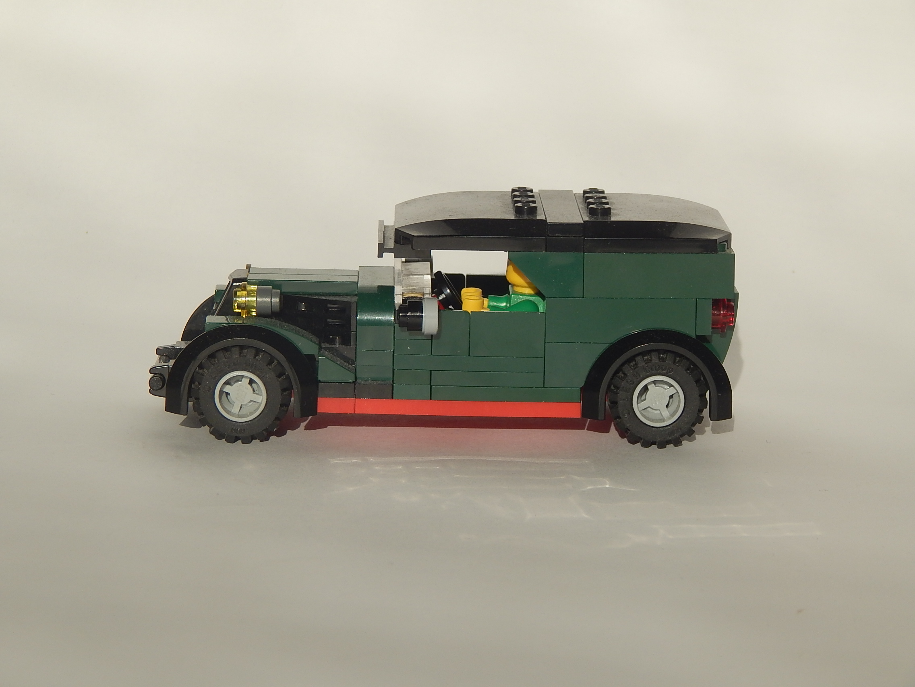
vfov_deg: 11.2
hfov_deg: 14.9
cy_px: 344
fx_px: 3489
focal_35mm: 132
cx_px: 458
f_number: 9.6
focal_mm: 23.4
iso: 125
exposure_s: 1/400
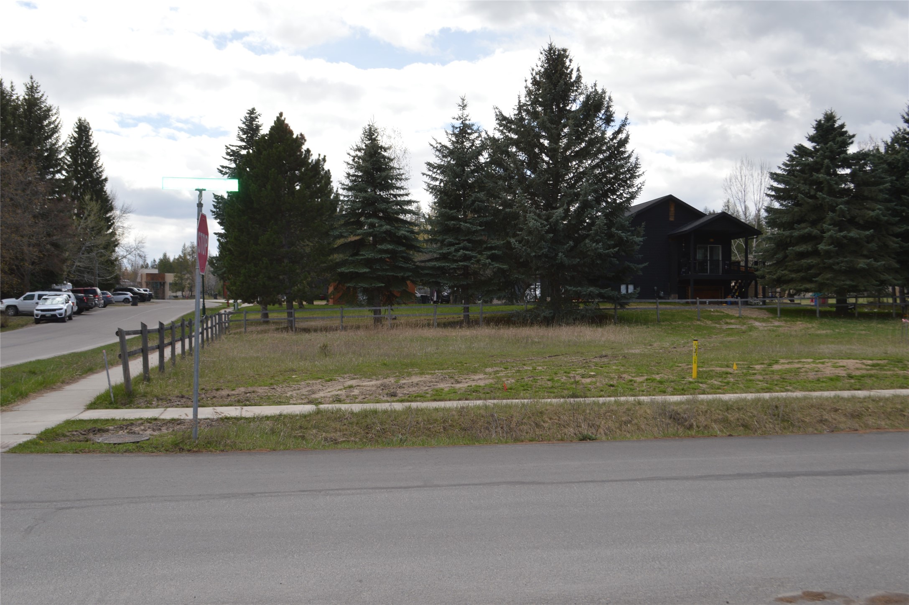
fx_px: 908
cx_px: 454
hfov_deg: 53.2
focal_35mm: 36
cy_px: 302
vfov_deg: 36.8
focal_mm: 24
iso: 100
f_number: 8
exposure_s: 1/200
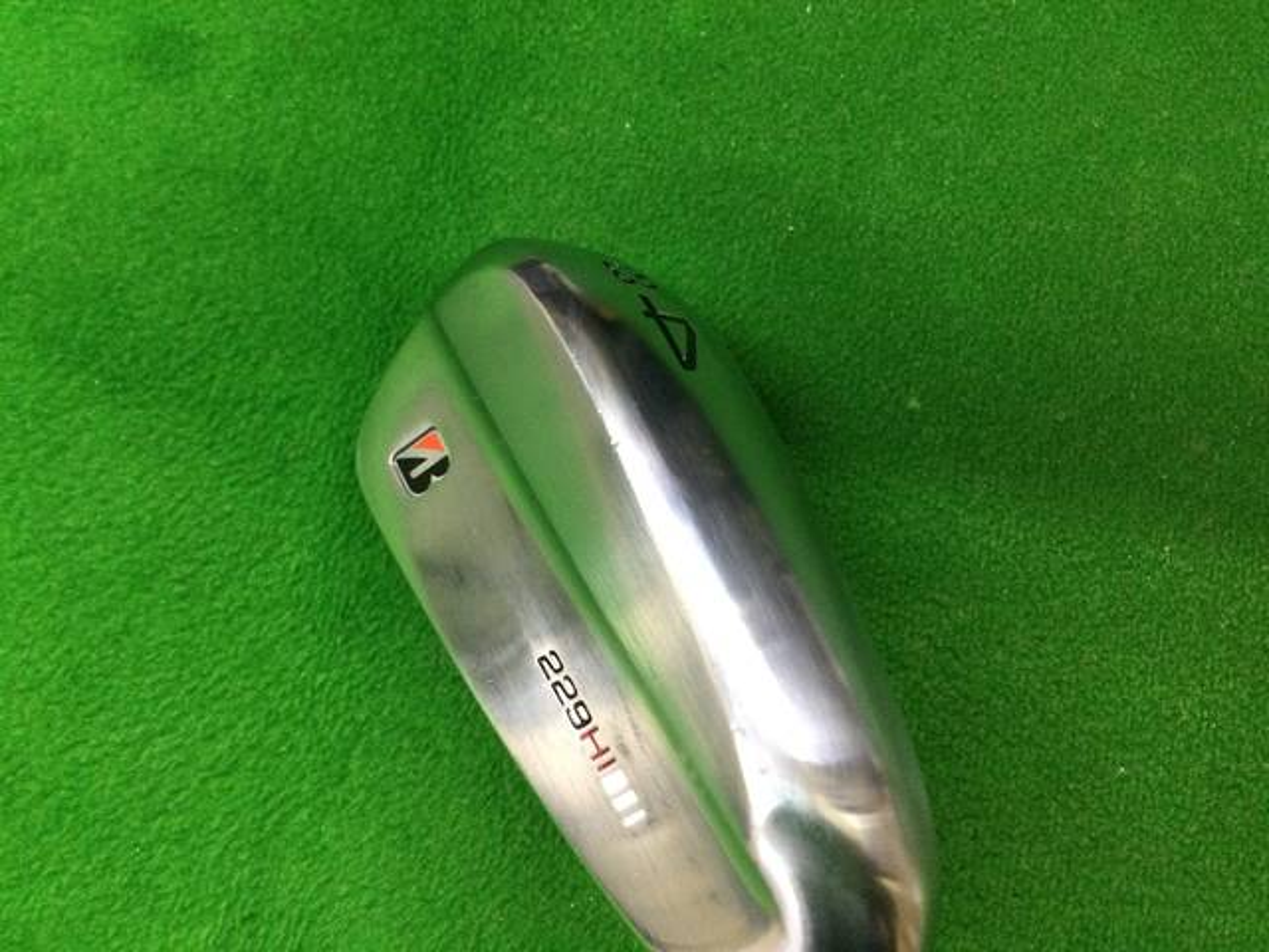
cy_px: 476
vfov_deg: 45.4
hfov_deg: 58.4
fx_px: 1136
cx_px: 634
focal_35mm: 31
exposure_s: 1/30
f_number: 2.4
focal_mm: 3.3
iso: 100
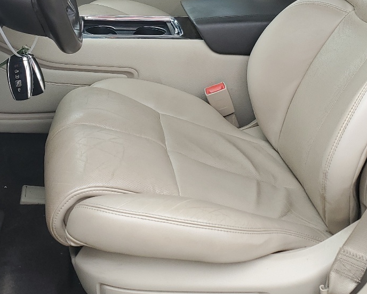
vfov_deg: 25.2
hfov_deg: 31.7
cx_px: 126
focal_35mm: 59
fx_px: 641
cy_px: 41
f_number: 1.5
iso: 50
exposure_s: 1/122
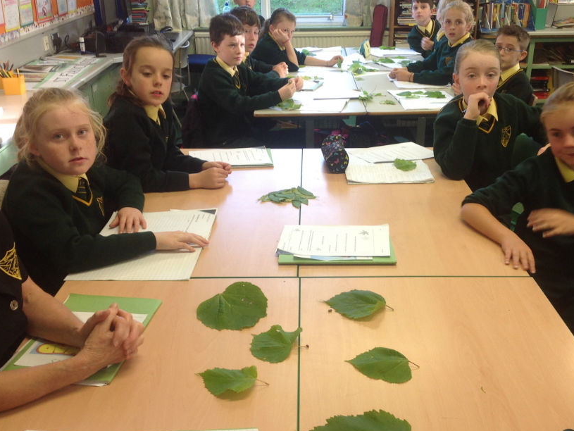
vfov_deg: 34.4
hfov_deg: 44.8
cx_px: 303
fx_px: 697
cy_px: 218
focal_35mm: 42
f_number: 2.4
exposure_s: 1/40
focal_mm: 4.28
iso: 64
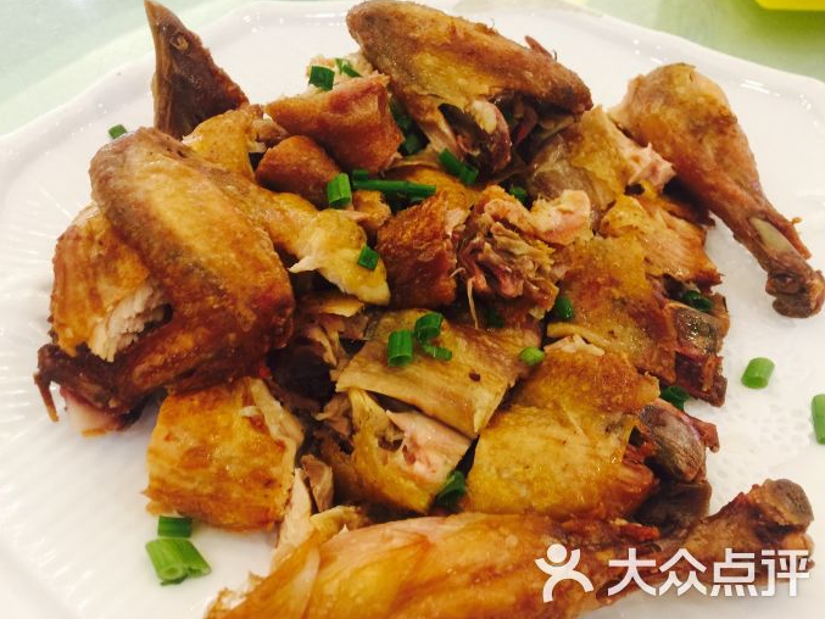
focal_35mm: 30
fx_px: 715
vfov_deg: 46.8
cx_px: 414
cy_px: 316
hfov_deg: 60.0
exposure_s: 1/17
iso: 64
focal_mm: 4.15
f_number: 2.2
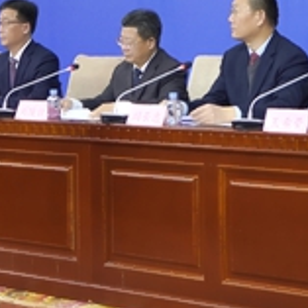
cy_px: -135
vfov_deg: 11.8
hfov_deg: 12.3
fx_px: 1429
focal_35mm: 142
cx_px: 194
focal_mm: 35
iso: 1000
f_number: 4
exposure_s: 1/160
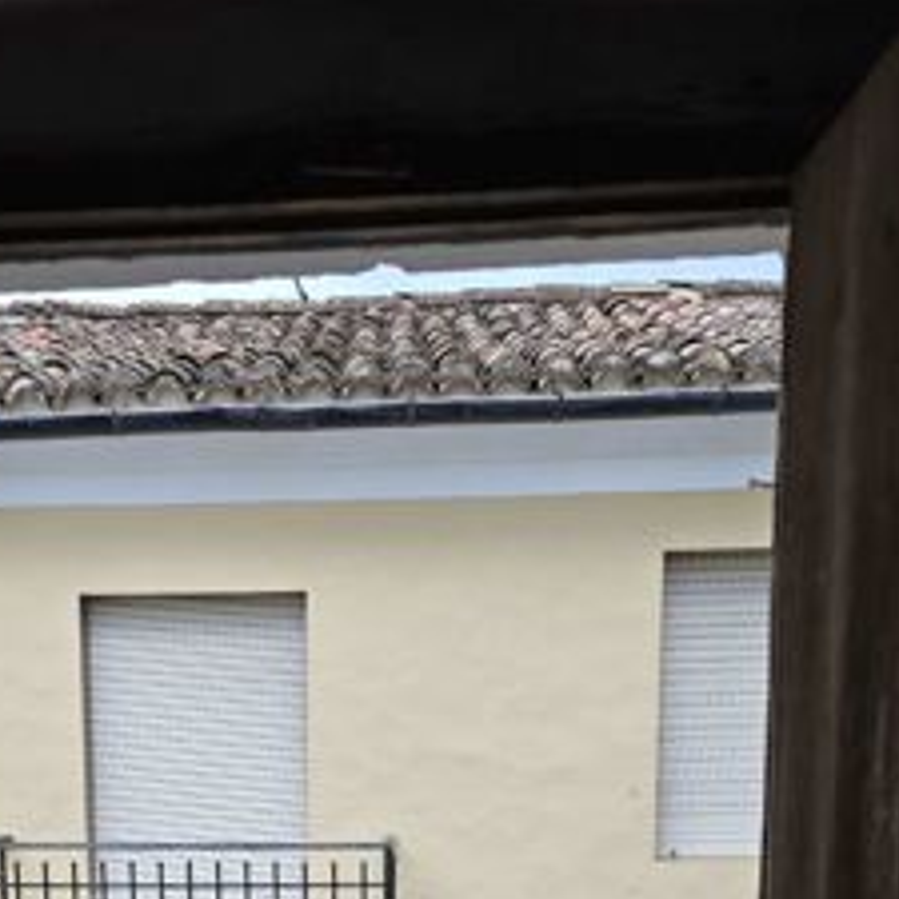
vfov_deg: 32.3
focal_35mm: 48
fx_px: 1410
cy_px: 915
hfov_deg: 35.0
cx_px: 290
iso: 80
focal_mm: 6.3
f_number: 1.7
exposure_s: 1/180
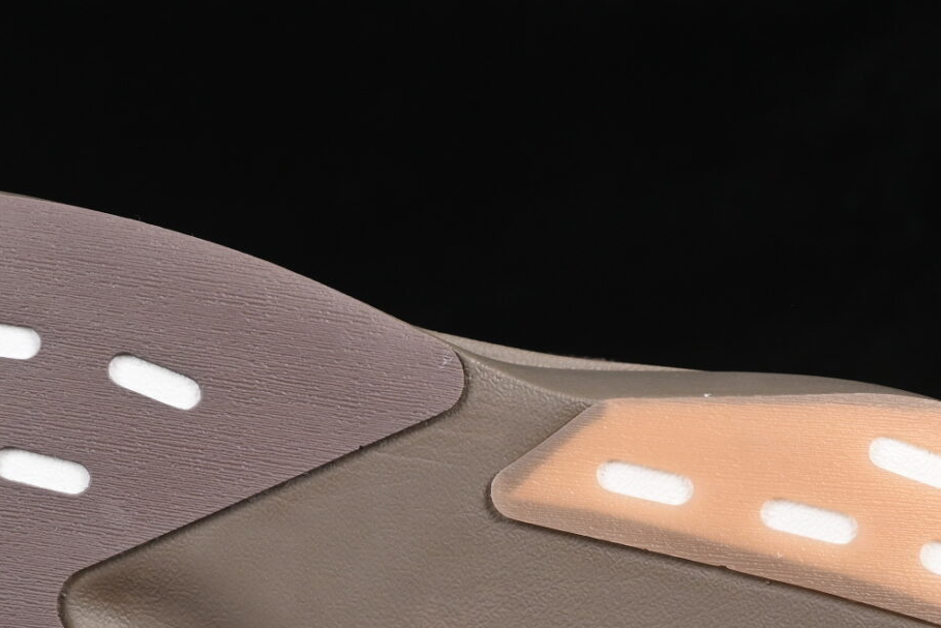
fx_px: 5516
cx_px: 195
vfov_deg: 6.5
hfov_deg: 9.7
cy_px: 409
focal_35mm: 211
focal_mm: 50
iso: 160
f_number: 7.1
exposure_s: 1/60
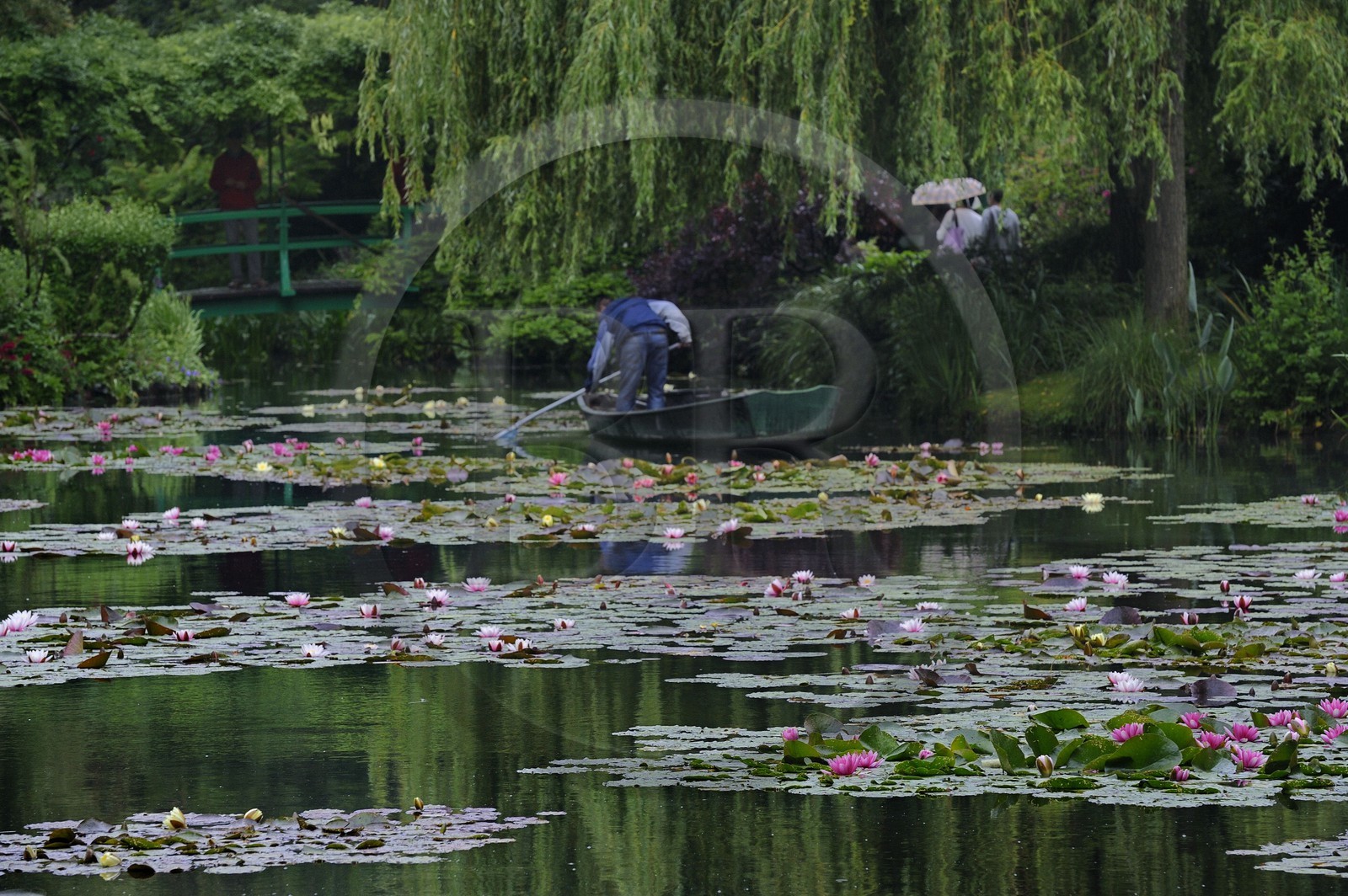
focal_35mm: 175
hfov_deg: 11.8
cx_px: 674
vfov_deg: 7.8
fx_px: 6547
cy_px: 448
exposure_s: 1/160
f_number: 8
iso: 800
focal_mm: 175
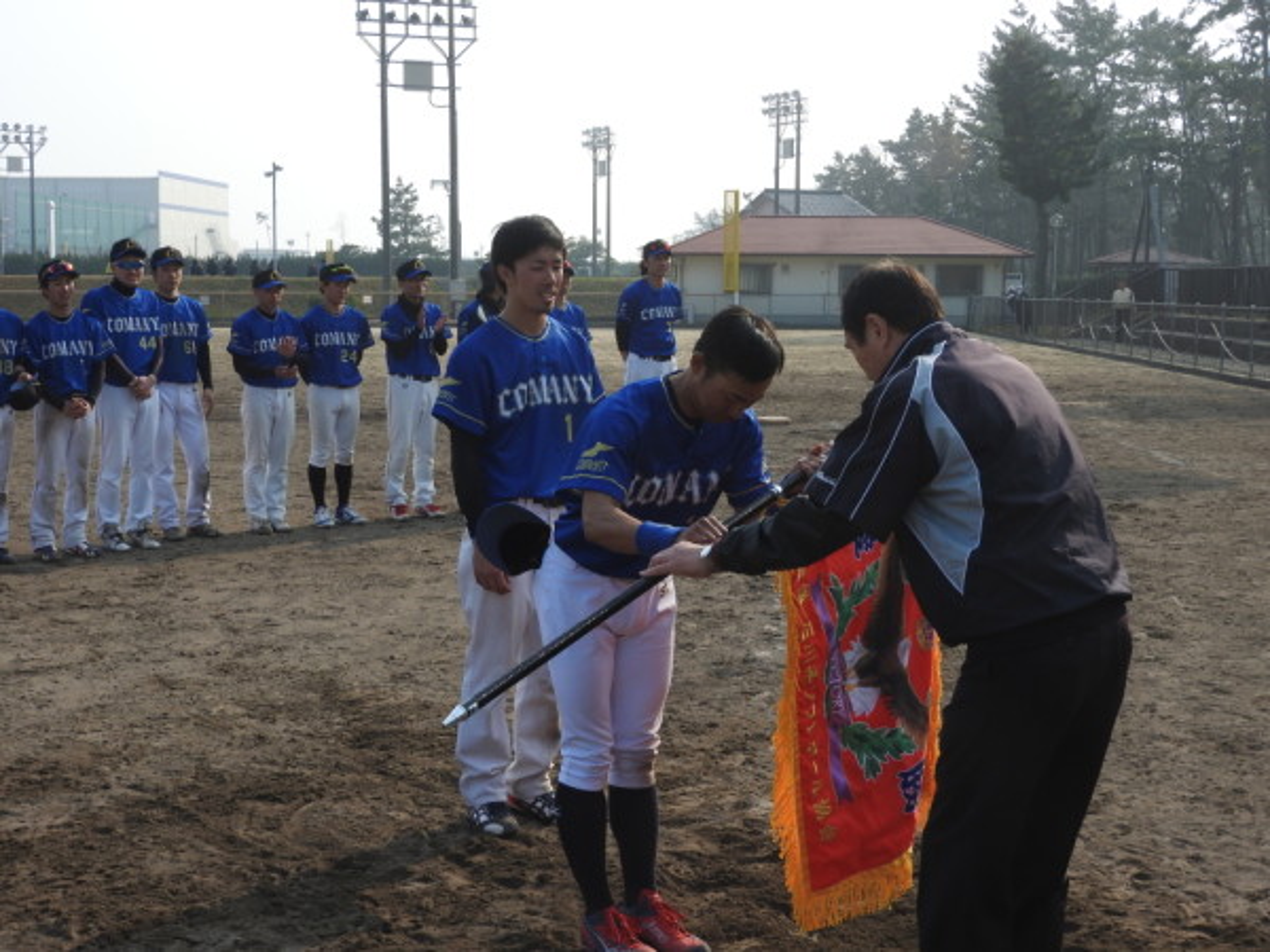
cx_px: 635
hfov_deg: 34.9
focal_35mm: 55
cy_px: 476
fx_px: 2018
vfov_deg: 26.6
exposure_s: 1/640
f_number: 4
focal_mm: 9.9
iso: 100
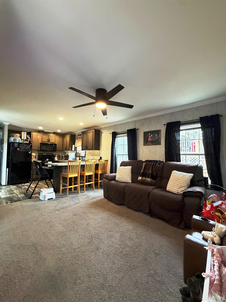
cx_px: 113
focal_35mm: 14
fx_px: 122
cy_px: 151
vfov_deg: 102.1
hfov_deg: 85.7
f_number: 2.2
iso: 400
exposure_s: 1/60
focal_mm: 2.22
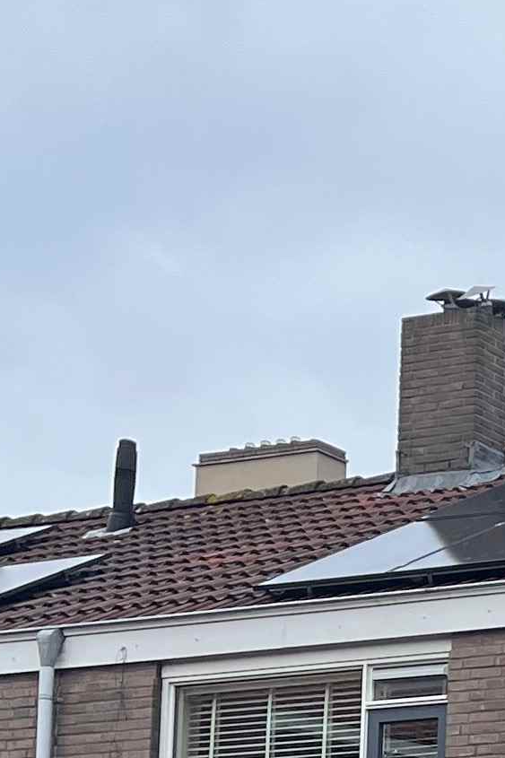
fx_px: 2715
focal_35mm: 129
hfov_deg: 9.4
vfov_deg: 15.0
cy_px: 1045
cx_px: 1241
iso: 50
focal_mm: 5.1
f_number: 1.6
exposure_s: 1/1046
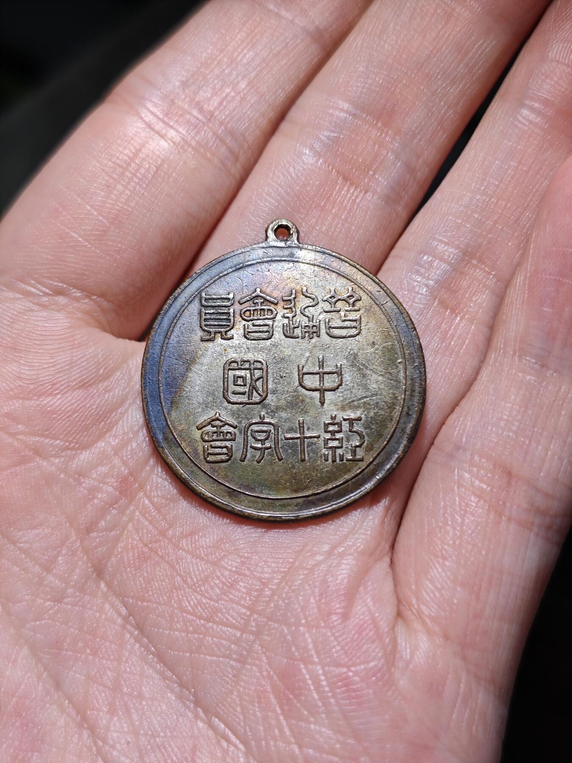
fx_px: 1013
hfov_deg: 31.5
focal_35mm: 46
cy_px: 382
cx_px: 286
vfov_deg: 41.2
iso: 50
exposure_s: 1/2056
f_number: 1.6
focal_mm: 6.55
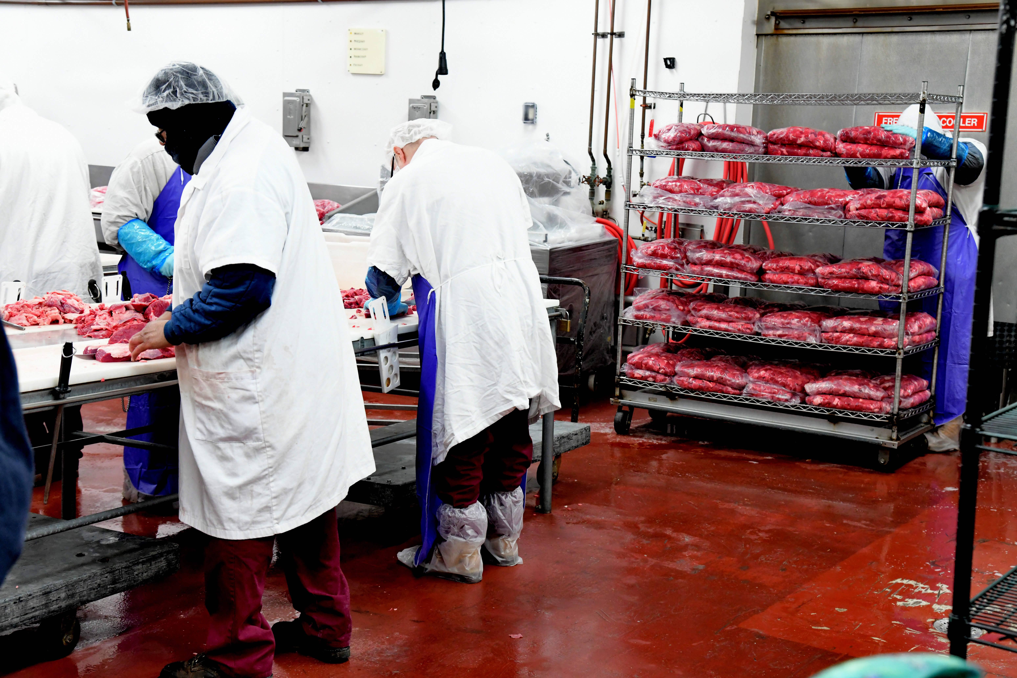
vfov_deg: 26.0
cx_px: 508
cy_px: 339
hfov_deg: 38.2
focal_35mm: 52
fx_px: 1469
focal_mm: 52
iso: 3600
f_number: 5.6
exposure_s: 1/80
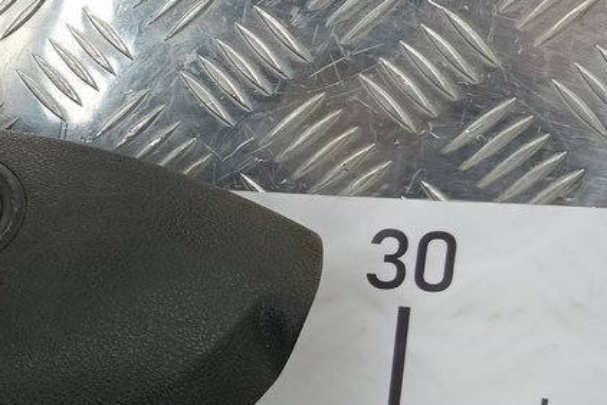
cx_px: -114
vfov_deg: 23.2
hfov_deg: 29.7
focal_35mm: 58
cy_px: 306
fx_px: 979
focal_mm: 4.11
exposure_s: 1/50
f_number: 1.6
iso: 84
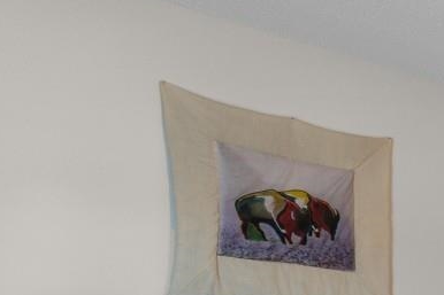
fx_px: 777
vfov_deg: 19.7
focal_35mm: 63
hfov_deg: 25.0
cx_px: 651
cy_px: 390
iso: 100
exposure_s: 1/15
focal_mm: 10
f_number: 4.5
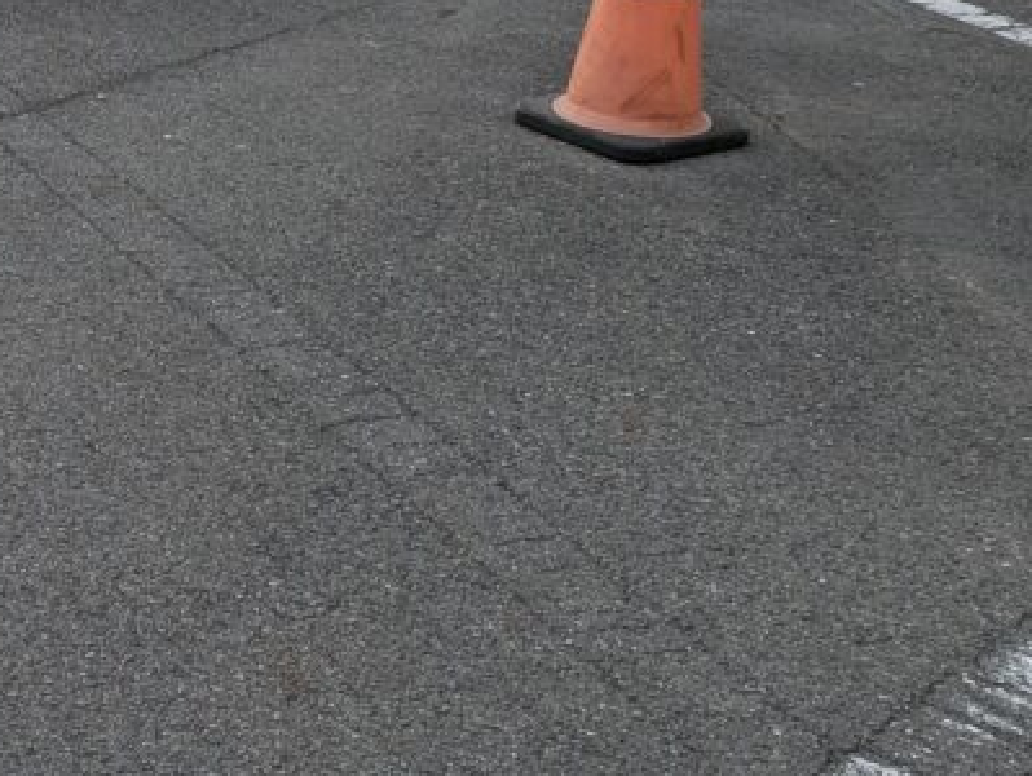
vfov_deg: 19.0
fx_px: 2298
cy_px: 160
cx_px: -122
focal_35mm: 77
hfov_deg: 23.6
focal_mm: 6.81
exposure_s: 1/107
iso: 29
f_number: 1.85
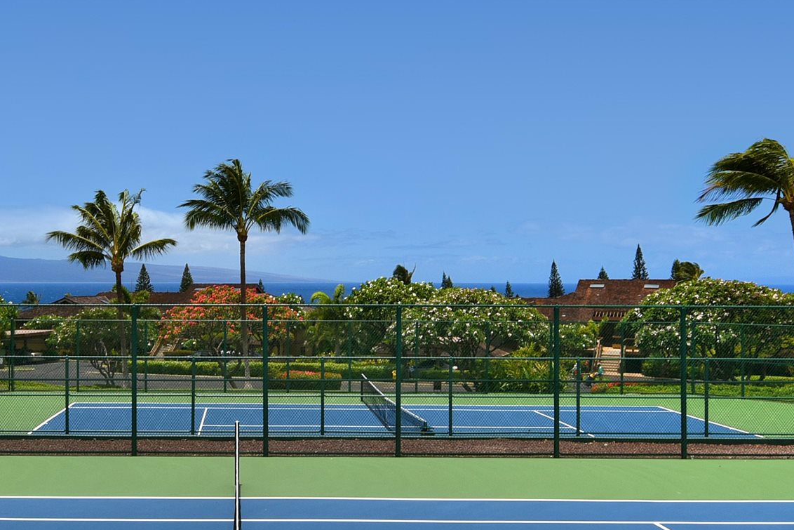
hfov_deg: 49.4
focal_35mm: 38
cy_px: 335
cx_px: 236
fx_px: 838
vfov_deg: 34.9
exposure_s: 1/200
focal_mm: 14
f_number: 14
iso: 100
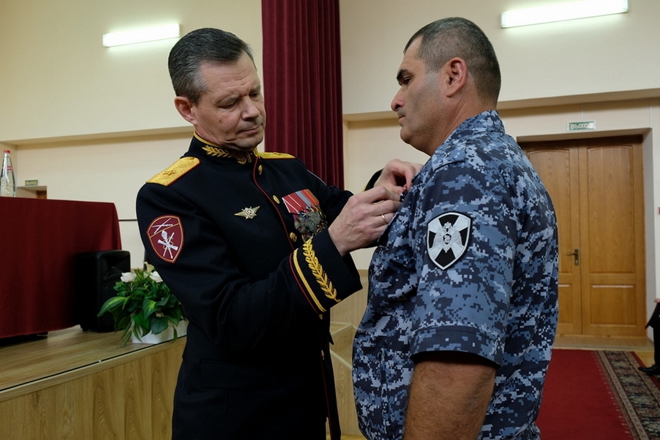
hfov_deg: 60.3
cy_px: 220
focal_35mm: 31
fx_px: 568
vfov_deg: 42.3
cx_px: 330
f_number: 5.6
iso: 640
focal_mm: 20.5
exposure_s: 1/38
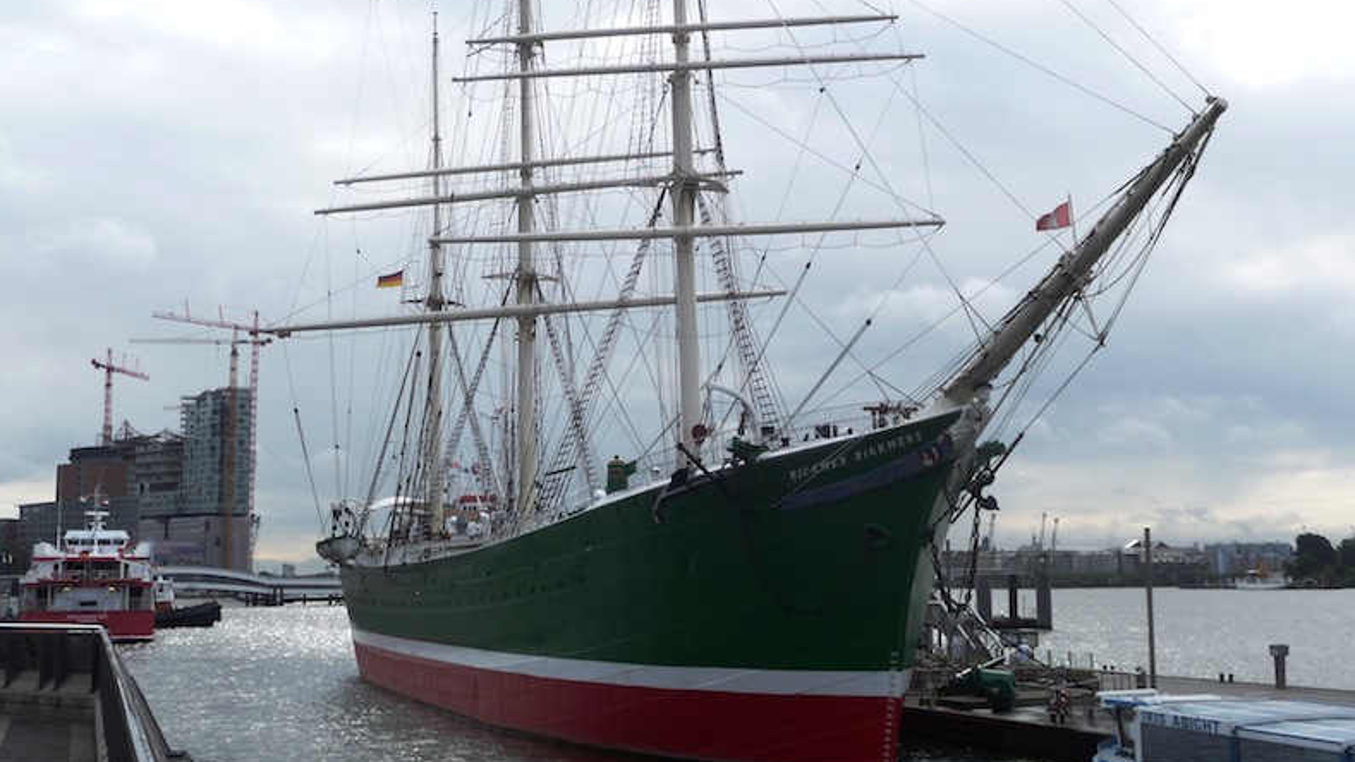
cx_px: 685
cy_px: 269
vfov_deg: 22.6
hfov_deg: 39.2
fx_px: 1904
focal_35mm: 53
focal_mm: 8
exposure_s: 1/400
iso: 100
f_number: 4.2
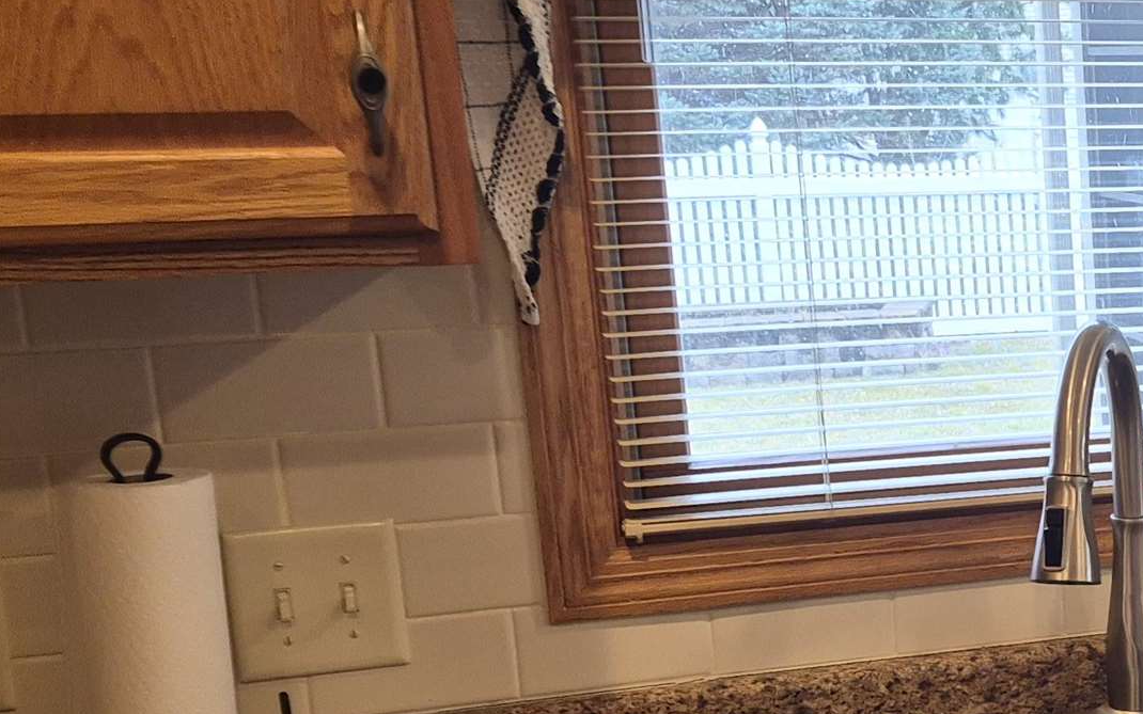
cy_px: 588
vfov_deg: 18.4
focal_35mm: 70
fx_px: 2181
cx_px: 1462
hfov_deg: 25.5
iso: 160
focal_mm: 5.4
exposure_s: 1/120
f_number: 1.8
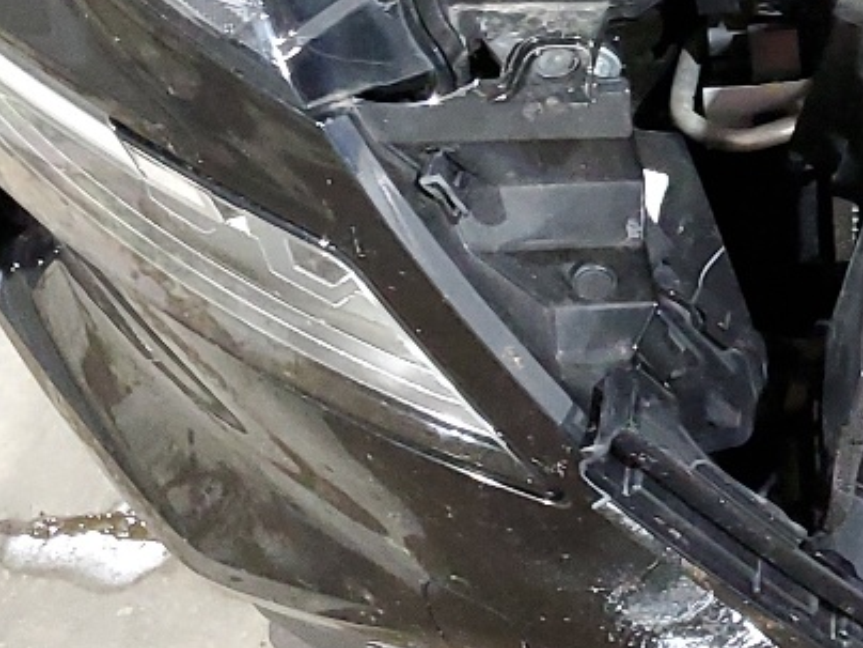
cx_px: 1521
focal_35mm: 103
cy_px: -184
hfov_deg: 16.3
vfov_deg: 13.8
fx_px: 2568
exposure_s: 1/30
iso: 282
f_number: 1.5
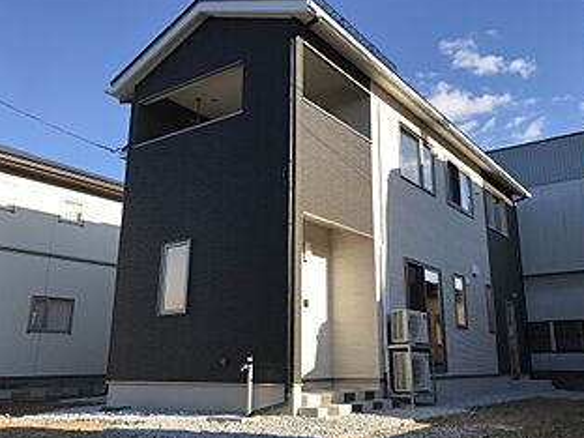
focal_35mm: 33
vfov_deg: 42.9
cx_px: 328
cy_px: 215
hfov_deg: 55.2
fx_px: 557
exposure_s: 1/1227
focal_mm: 3.99
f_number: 1.8
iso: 20
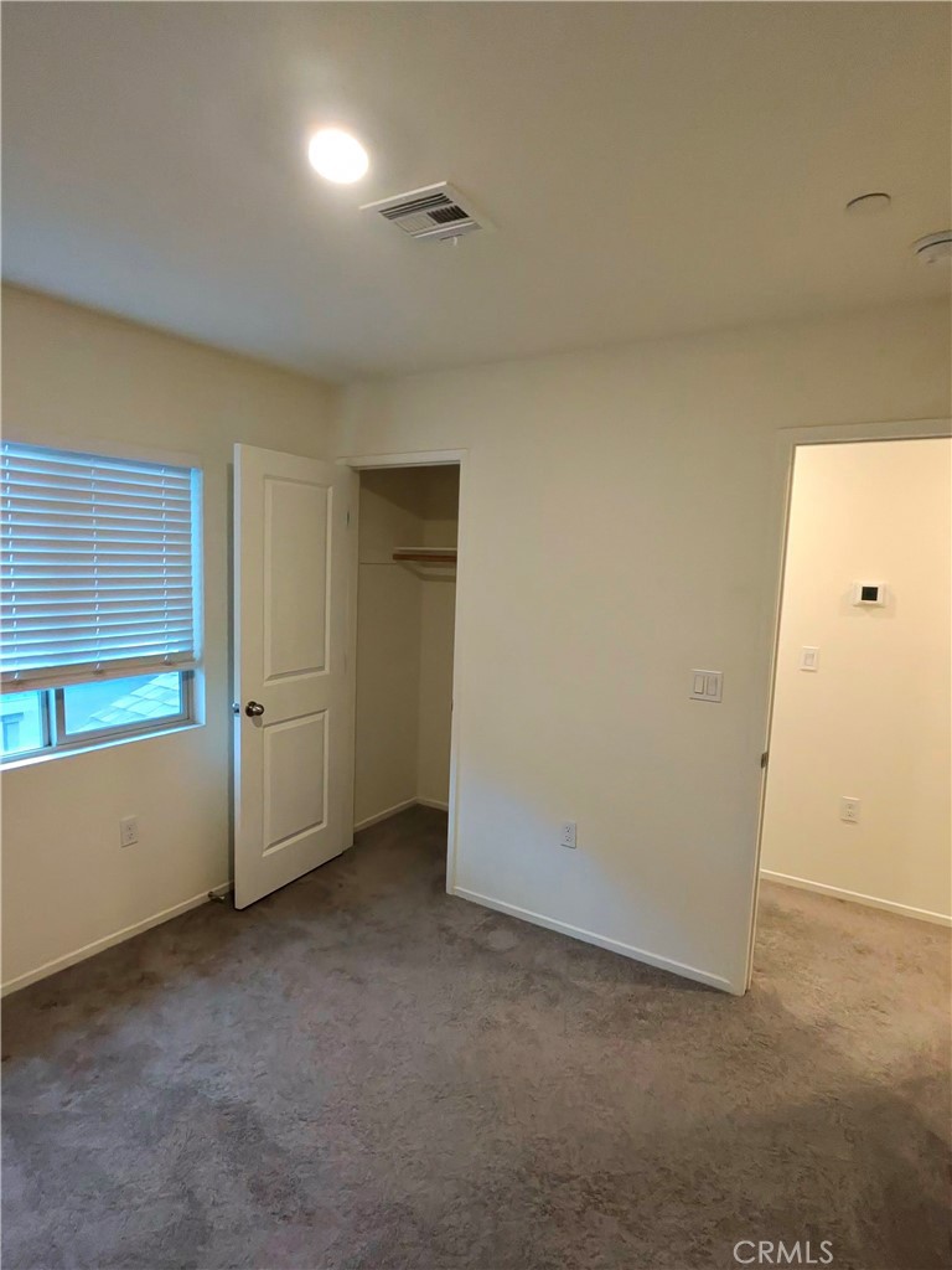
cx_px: 476
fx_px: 477
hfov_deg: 89.9
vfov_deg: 106.2
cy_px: 635
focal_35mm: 13
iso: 657
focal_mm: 2.24
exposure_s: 1/59.9
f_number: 2.2
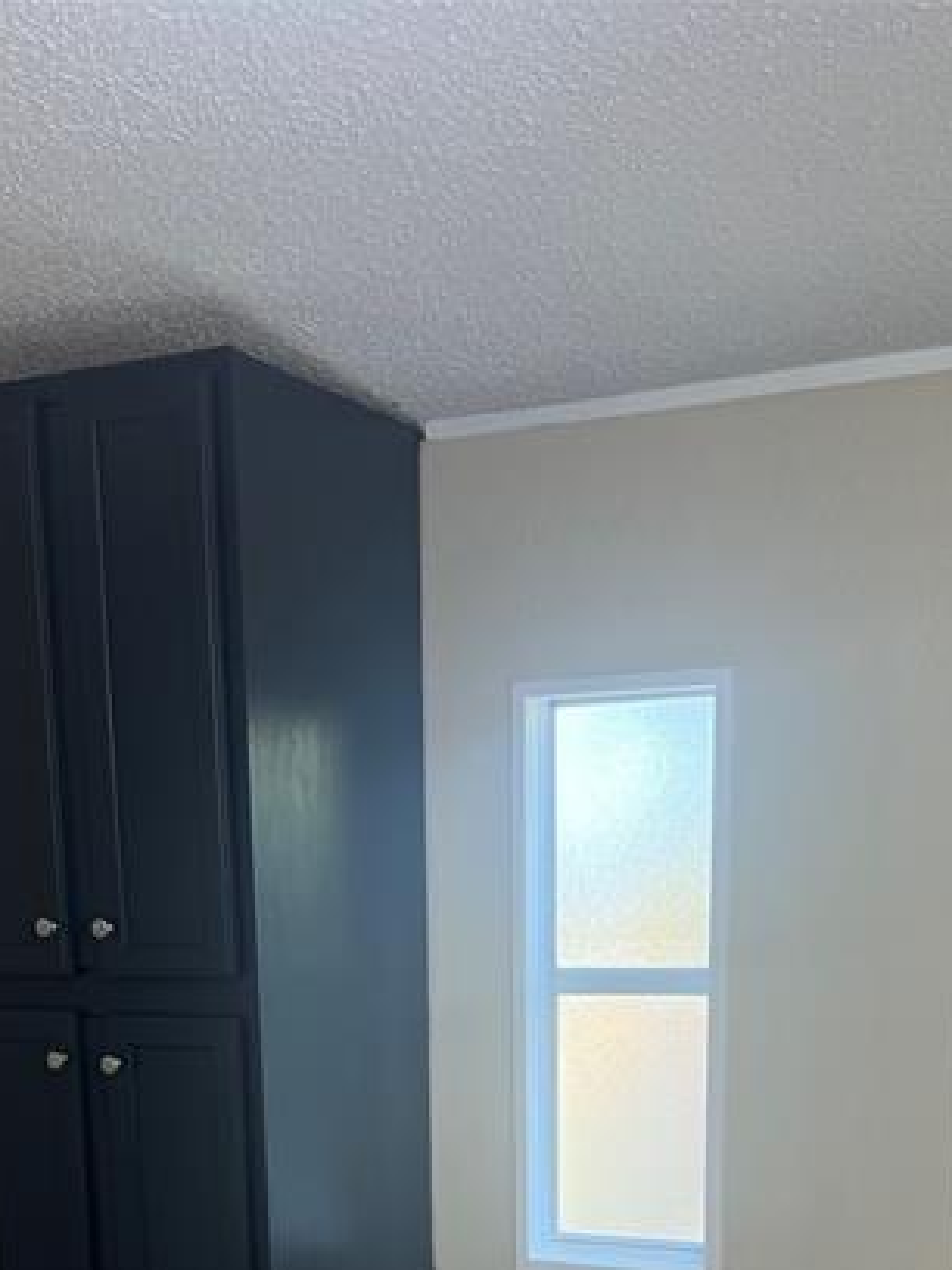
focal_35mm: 49
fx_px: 1797
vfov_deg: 36.0
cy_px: 1192
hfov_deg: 29.6
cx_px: 417
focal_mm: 5.7
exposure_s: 1/120
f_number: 1.5
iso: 100
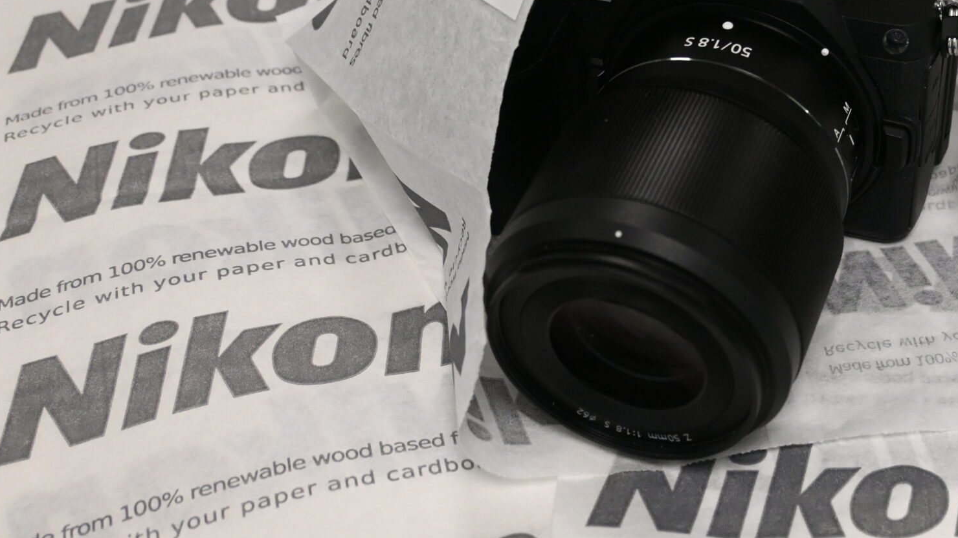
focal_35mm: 58
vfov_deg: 20.6
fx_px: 1485
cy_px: 289
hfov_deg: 34.6
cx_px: 770
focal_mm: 21.5
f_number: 4
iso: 1600
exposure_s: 1/500
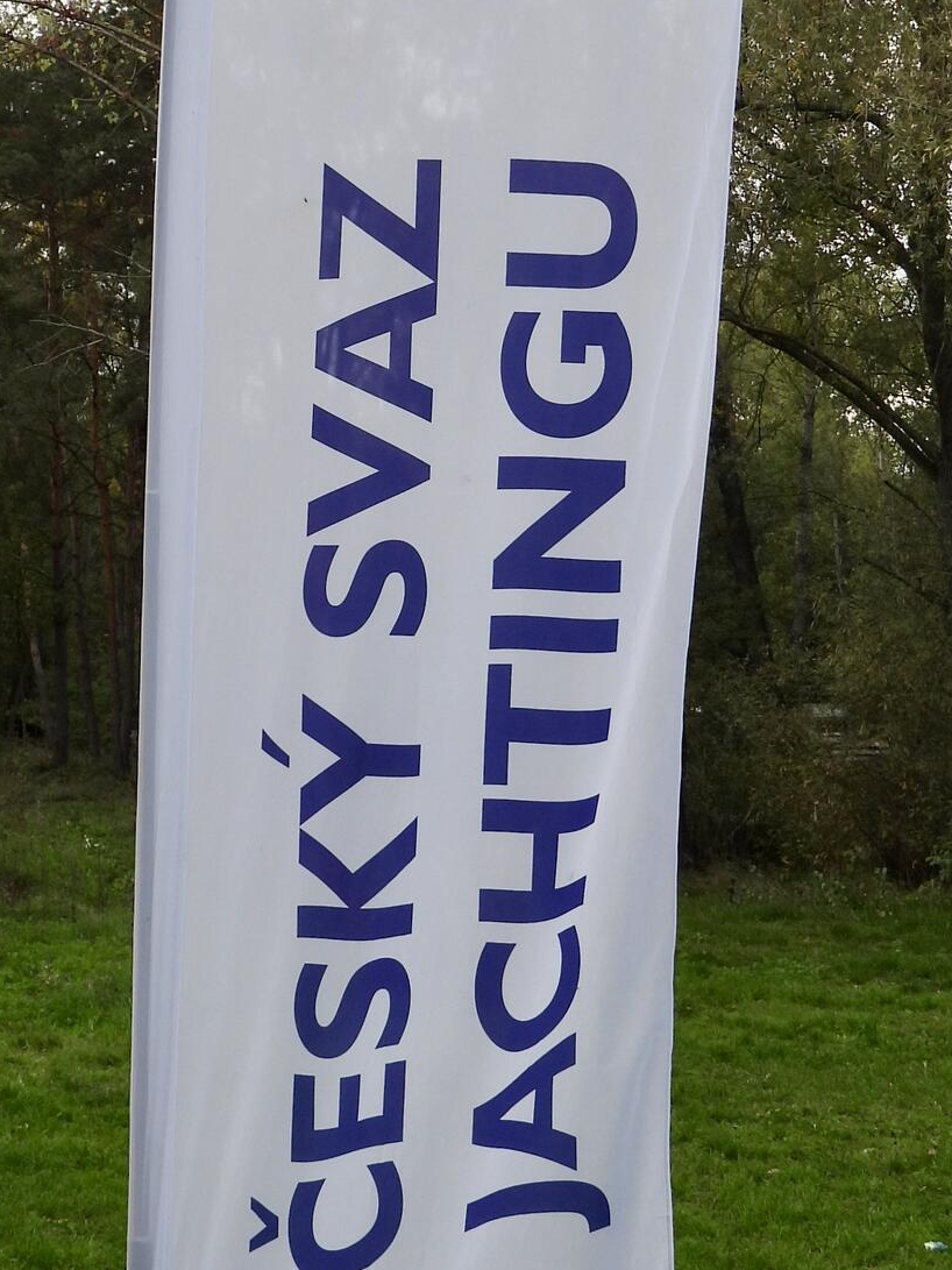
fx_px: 2421
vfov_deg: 29.1
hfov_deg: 22.2
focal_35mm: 66
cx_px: 407
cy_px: 384
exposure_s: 1/125
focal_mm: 5.4
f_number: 3.2
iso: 100
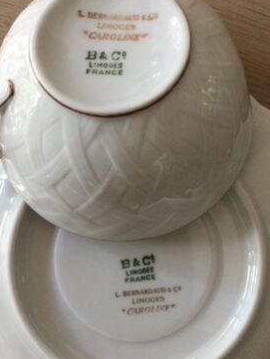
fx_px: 572
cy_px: 180
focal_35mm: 55
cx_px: 157
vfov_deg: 34.9
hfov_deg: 26.5
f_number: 2.4
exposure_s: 1/33
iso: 80
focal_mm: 3.3
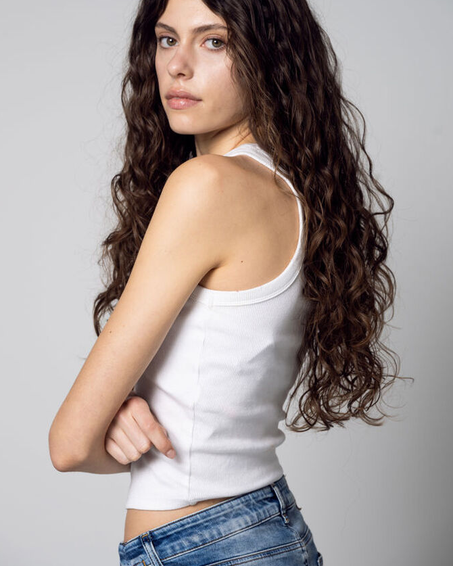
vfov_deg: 21.3
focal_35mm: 90
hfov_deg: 17.1
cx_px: 226
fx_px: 1508
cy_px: 268
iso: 100
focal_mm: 79
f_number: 5.6
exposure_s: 1/160
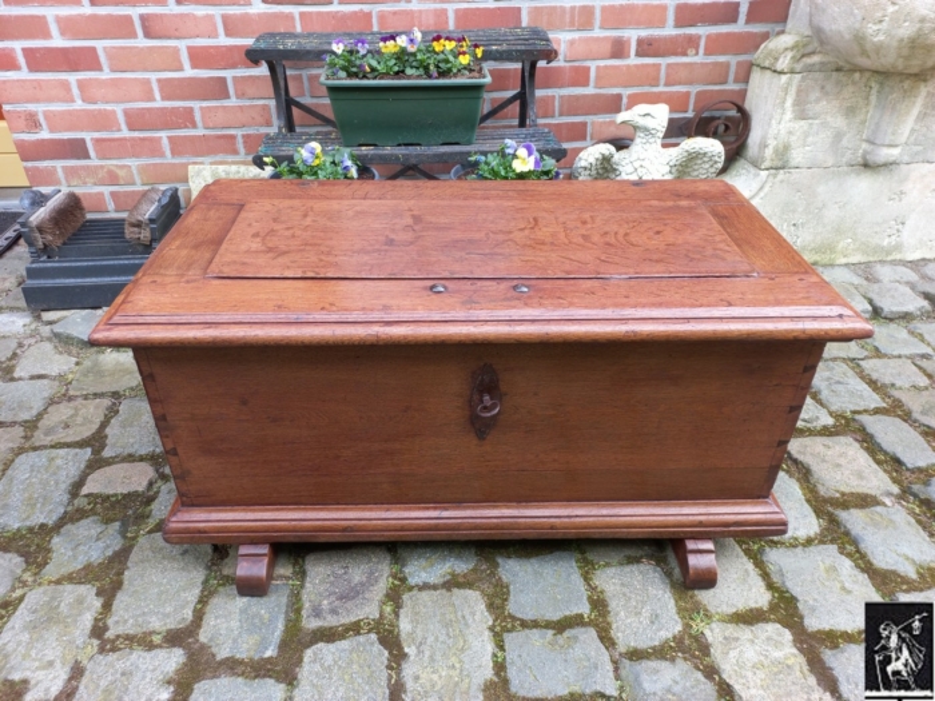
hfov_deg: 69.4
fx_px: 675
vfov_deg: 54.9
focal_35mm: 25
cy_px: 350
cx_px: 468
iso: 32
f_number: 1.8
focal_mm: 4.6
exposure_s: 1/50
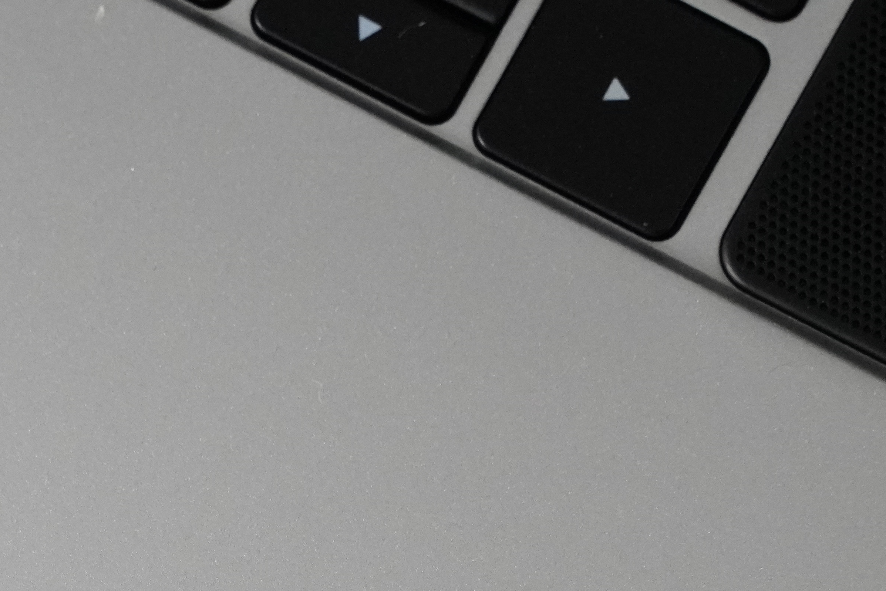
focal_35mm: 249
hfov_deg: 8.2
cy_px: 937
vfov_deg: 5.5
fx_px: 6129
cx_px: 128
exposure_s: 1/250
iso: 6400
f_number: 9
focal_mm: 75
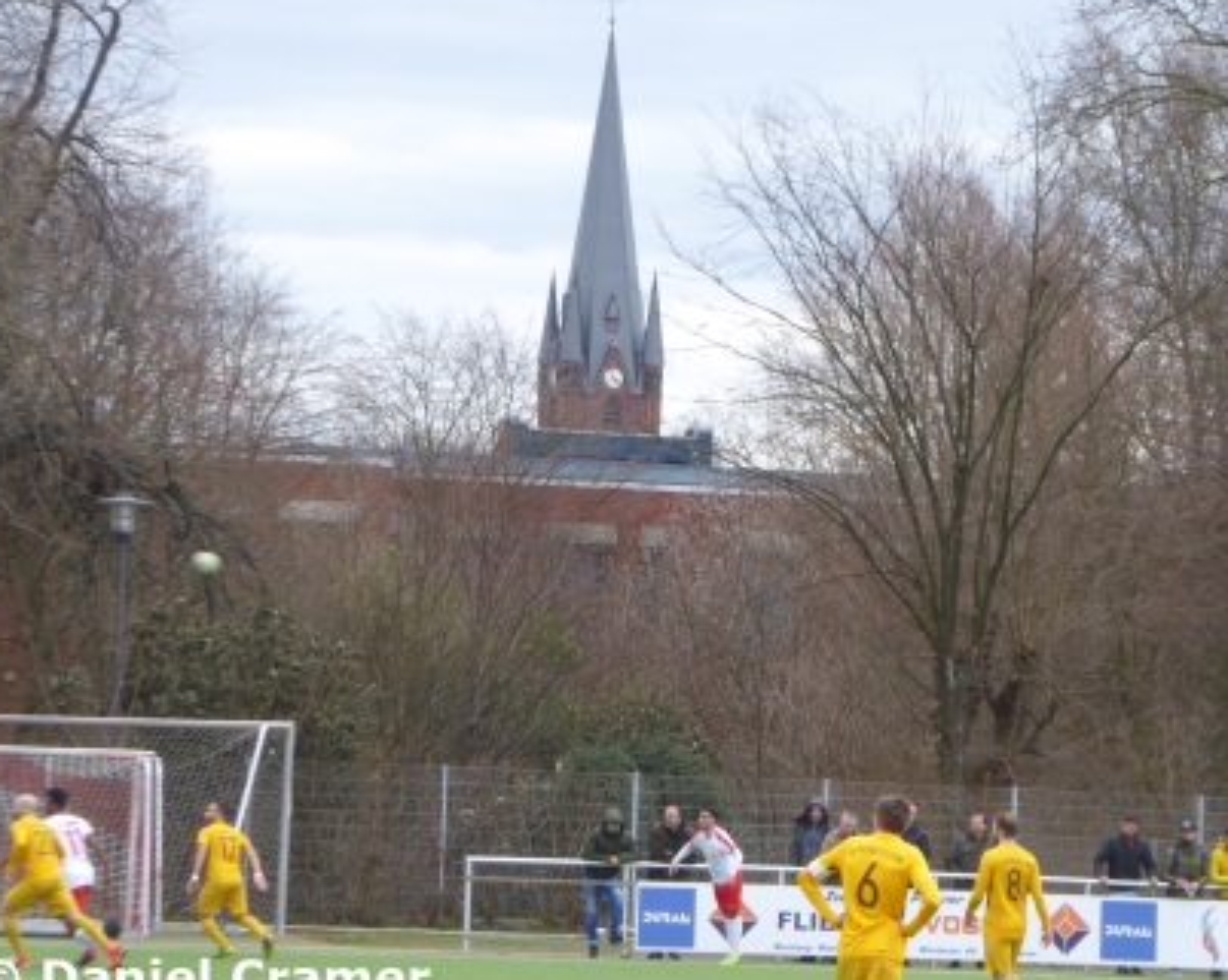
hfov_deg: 11.0
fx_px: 6356
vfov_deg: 8.8
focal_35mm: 175
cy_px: 488
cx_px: 648
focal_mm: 28.7
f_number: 5.5
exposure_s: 1/80
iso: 200
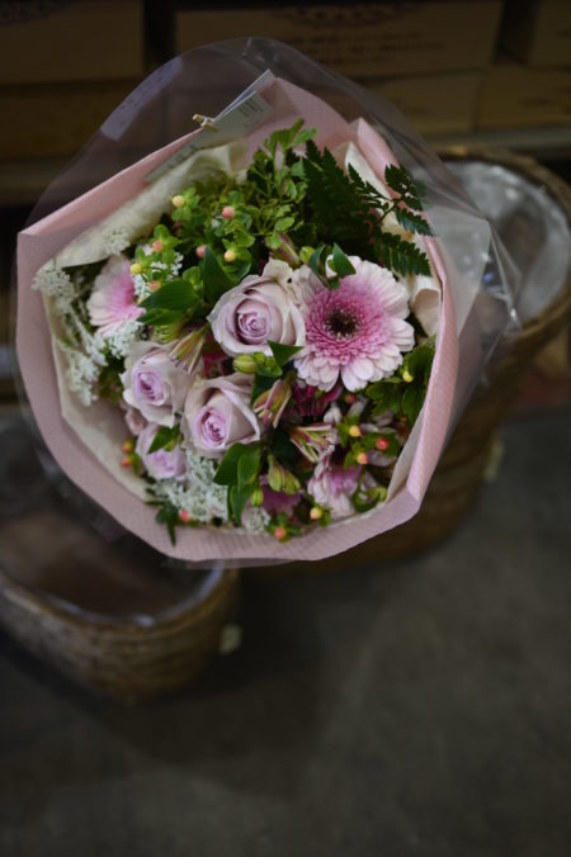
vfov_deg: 54.5
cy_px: 428
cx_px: 286
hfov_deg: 37.8
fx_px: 833
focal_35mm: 35
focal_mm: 35
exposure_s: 1/50
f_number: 2
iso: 250
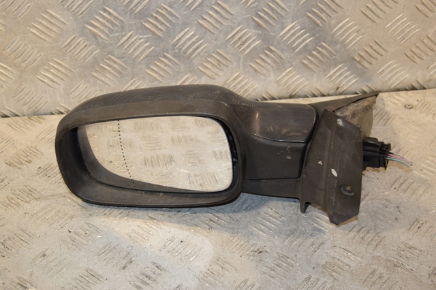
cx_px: 218
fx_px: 817
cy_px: 145
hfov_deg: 29.9
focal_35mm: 68
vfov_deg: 20.1
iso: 800
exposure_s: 1/200
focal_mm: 45
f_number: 6.3
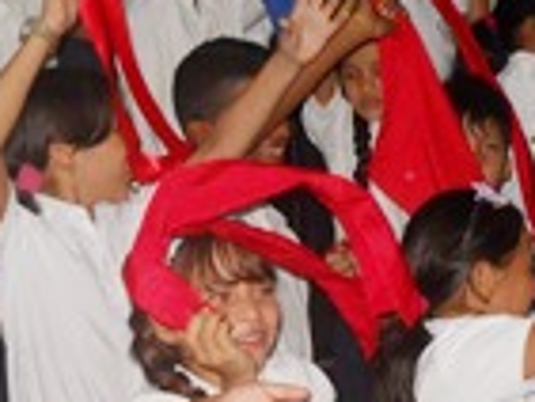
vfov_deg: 11.7
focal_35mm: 127
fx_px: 1964
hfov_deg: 15.5
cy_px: 281
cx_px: 156
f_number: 2.7
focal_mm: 5
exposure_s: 1/25
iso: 250
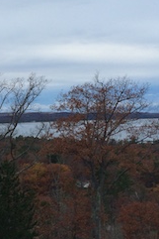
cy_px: 69
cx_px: -26
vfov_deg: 26.7
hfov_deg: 17.5
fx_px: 496
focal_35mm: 75
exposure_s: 1/120
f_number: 2.2
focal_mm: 4.15
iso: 50
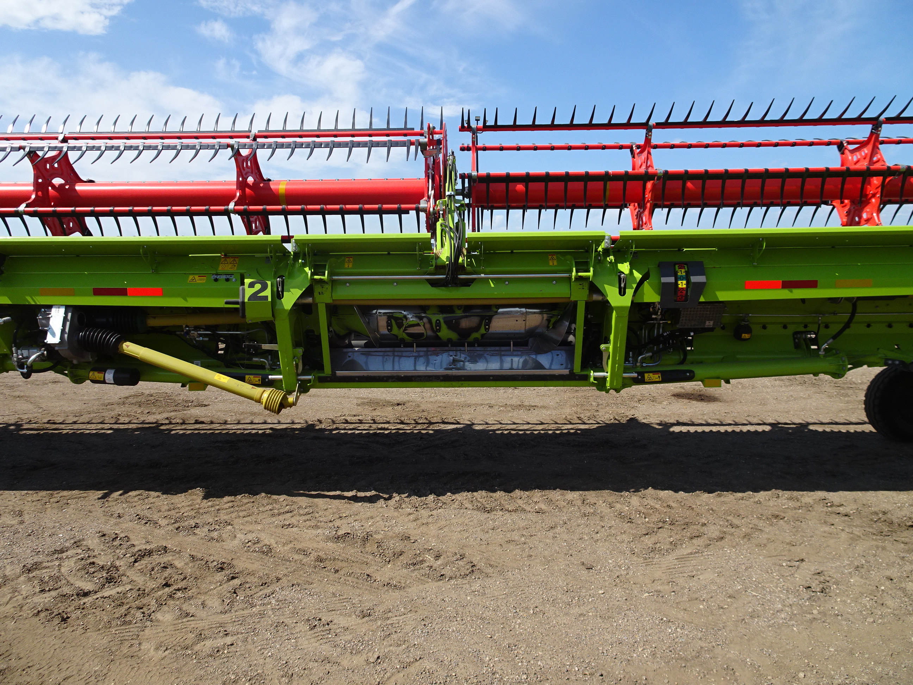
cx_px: 456
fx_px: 633
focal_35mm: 24
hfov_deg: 71.6
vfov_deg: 56.8
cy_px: 342
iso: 80
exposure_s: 1/800
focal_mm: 4.1
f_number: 3.5
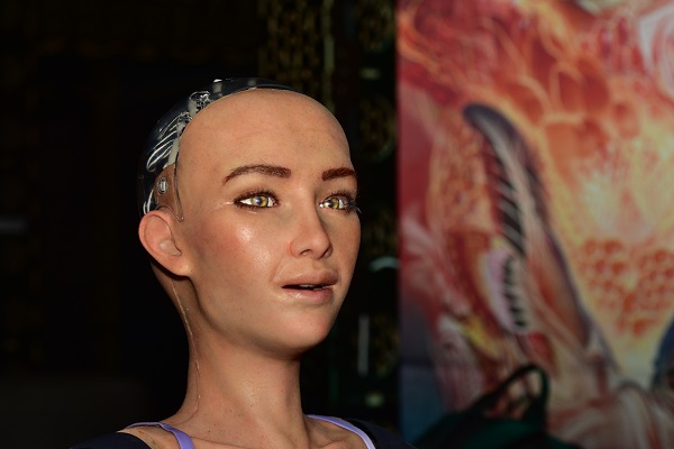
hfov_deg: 19.5
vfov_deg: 13.0
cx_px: 337
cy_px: 224
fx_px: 1966
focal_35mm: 105
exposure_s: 1/60
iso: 250
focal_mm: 70
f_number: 5
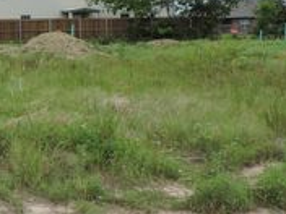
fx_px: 562
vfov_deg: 21.6
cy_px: 79
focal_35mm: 68
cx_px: -117
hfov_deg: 23.9
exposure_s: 1/800
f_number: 3
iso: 100
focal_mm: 4.3
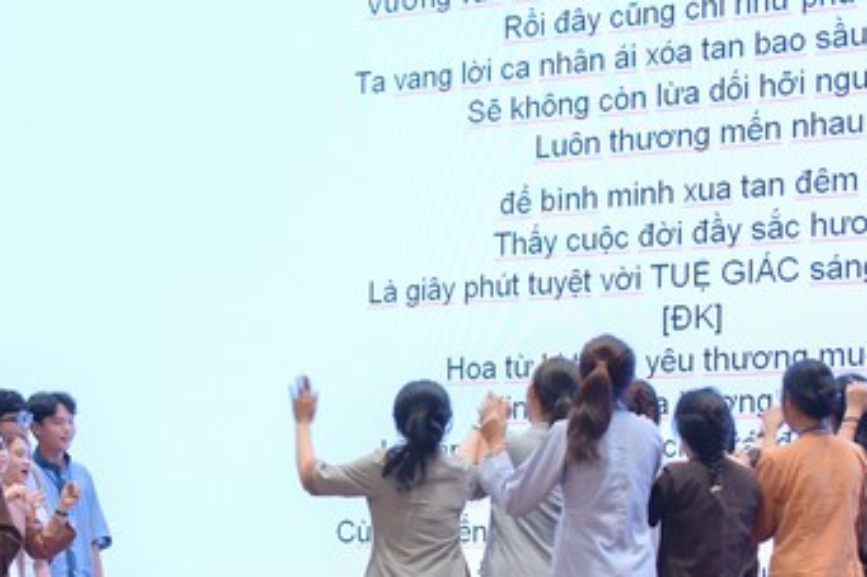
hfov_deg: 12.5
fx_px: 3948
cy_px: 421
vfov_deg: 8.4
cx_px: 303
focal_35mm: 164
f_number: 2.8
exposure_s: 1/160
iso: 1000
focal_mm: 86
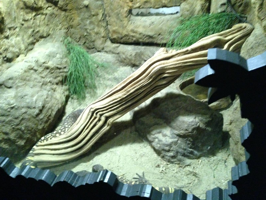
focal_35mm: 33
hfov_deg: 55.4
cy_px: 100
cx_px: 133
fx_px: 254
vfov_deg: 42.9
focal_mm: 4.12
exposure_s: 1/17
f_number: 2.4
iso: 800
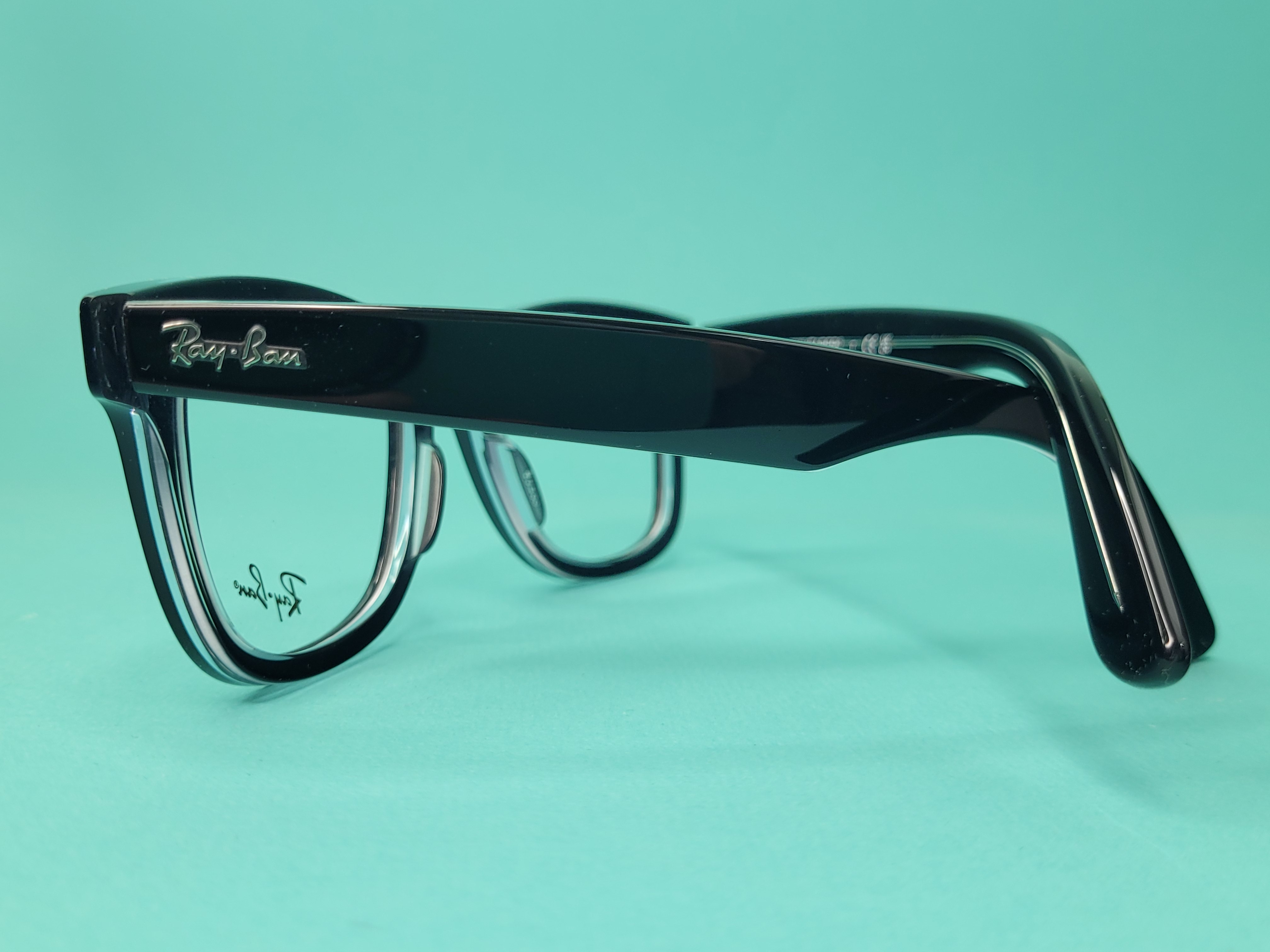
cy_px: 476
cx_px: 635
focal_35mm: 26
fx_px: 954
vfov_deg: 53.1
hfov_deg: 67.3
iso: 100
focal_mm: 5.4
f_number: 1.8
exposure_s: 1/100
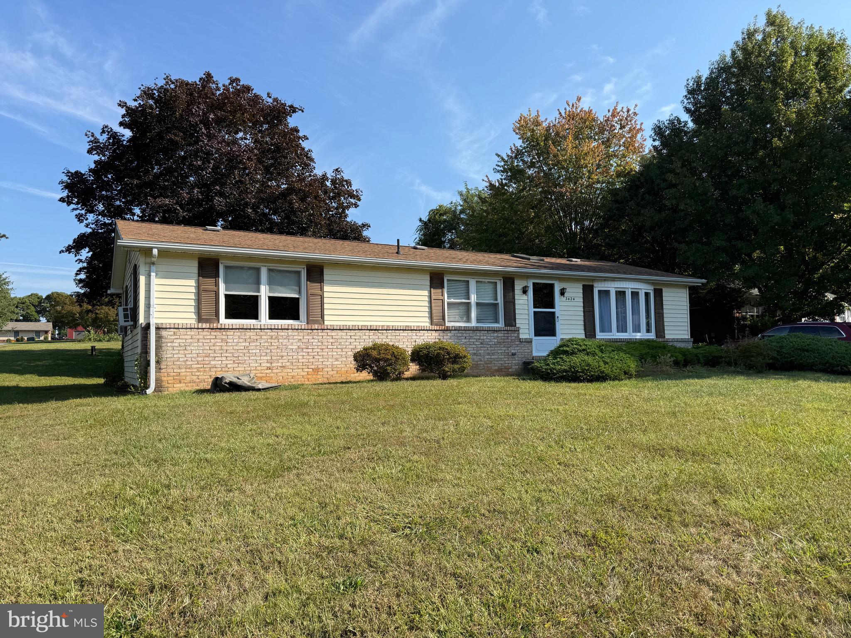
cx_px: 426
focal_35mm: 24
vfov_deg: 56.8
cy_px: 319
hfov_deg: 71.6
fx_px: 590
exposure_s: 1/3145
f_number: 1.78
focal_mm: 6.76
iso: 80
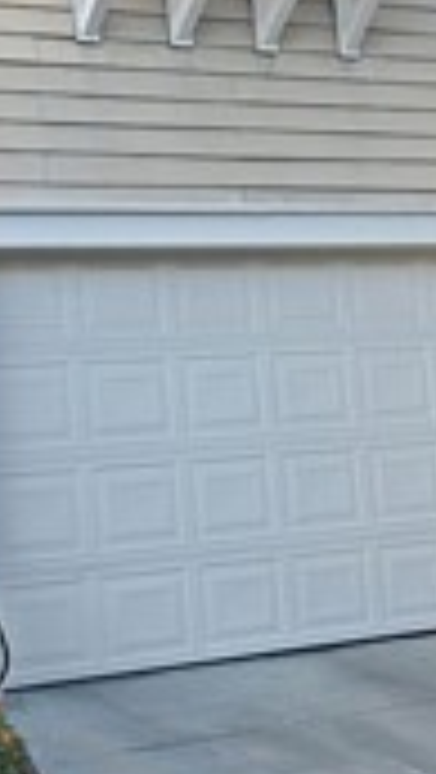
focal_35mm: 76
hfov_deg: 15.3
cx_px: -112
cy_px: 144
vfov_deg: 27.3
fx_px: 1558
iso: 100
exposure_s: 1/160
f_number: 6.3
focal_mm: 13
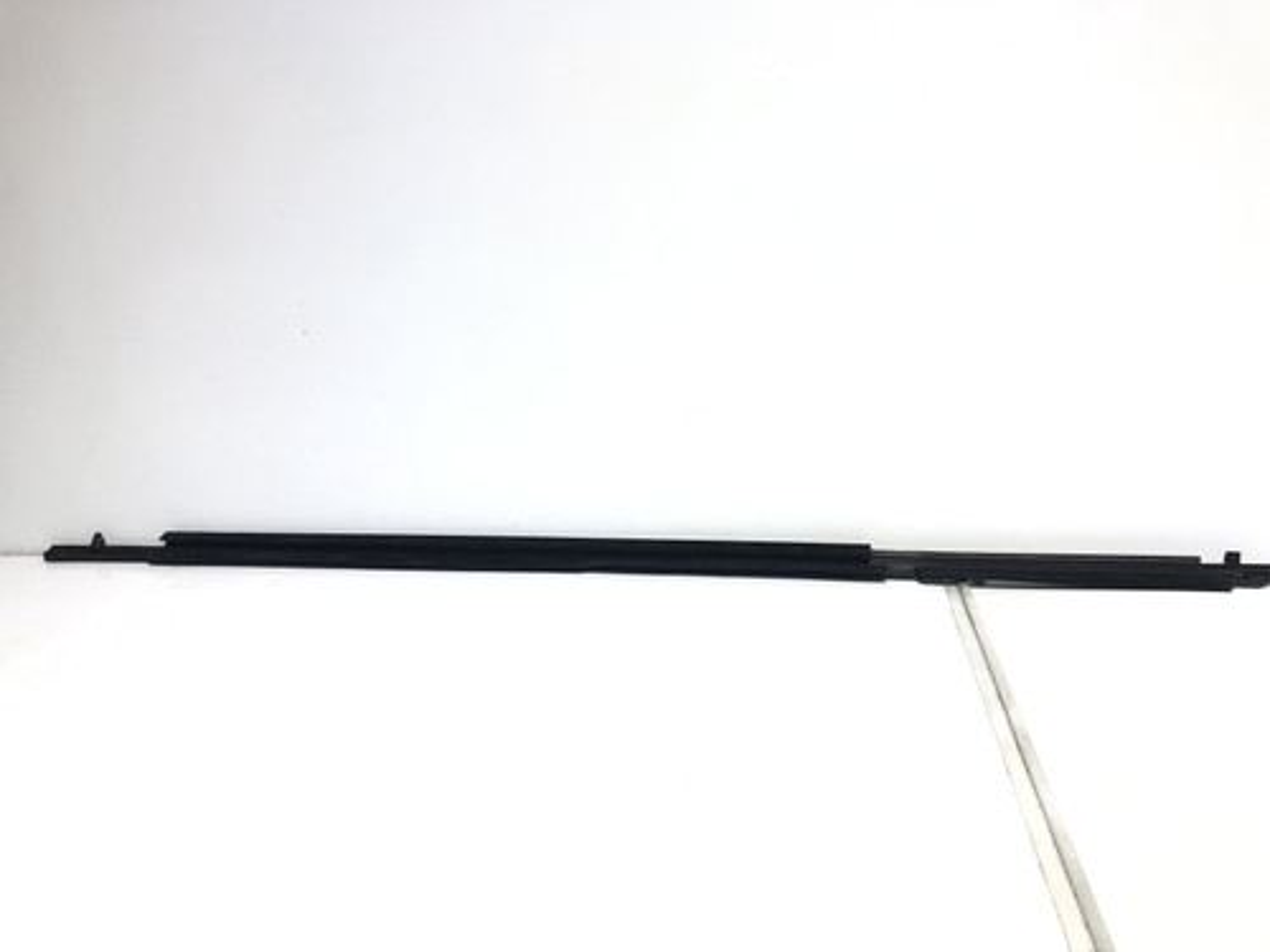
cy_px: 476
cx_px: 635
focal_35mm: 28
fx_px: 1027
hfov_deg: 63.4
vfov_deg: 49.7
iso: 32
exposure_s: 1/100
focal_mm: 3.99
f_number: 1.8
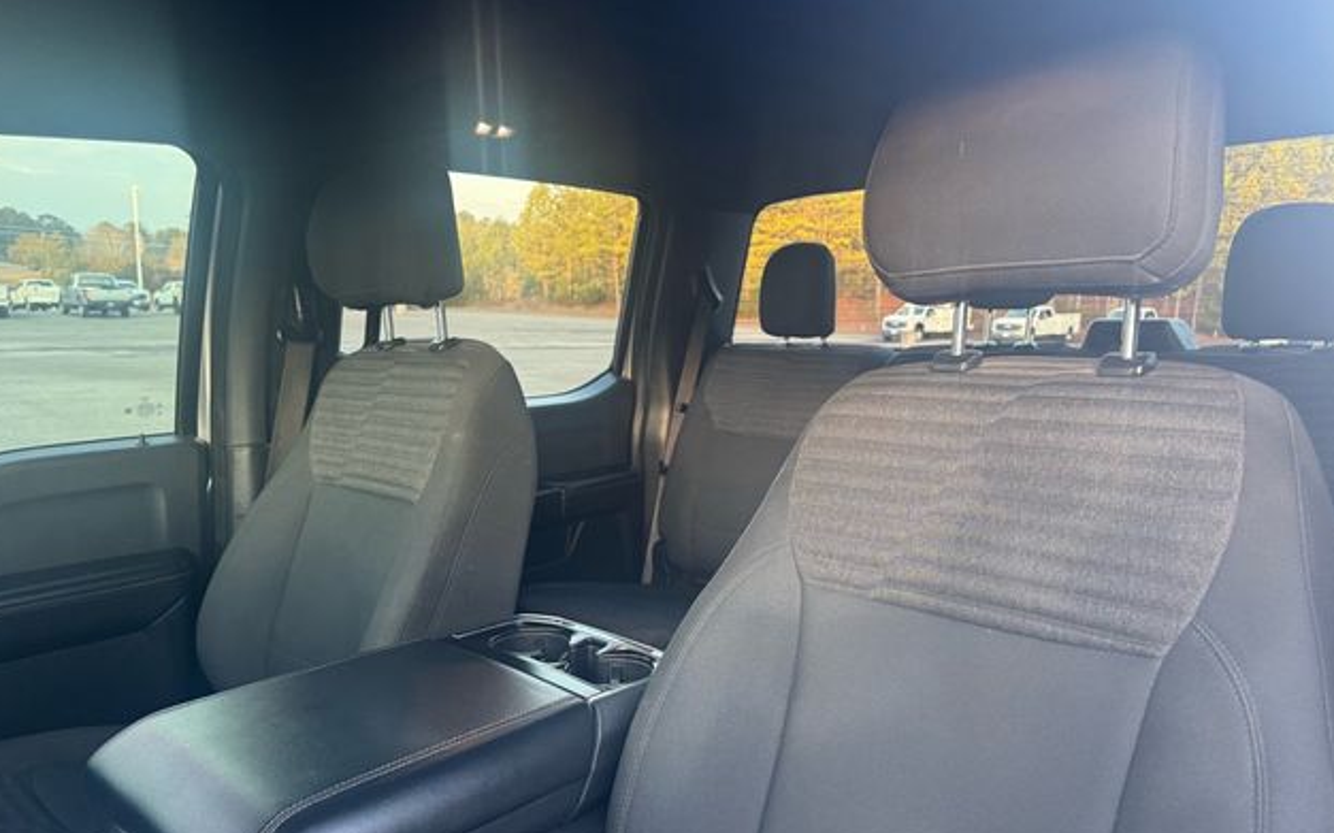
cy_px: 471
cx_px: 667
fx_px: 945
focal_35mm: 26
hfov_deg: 70.4
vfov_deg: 47.5
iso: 250
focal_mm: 6.76
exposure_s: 1/60
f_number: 1.78
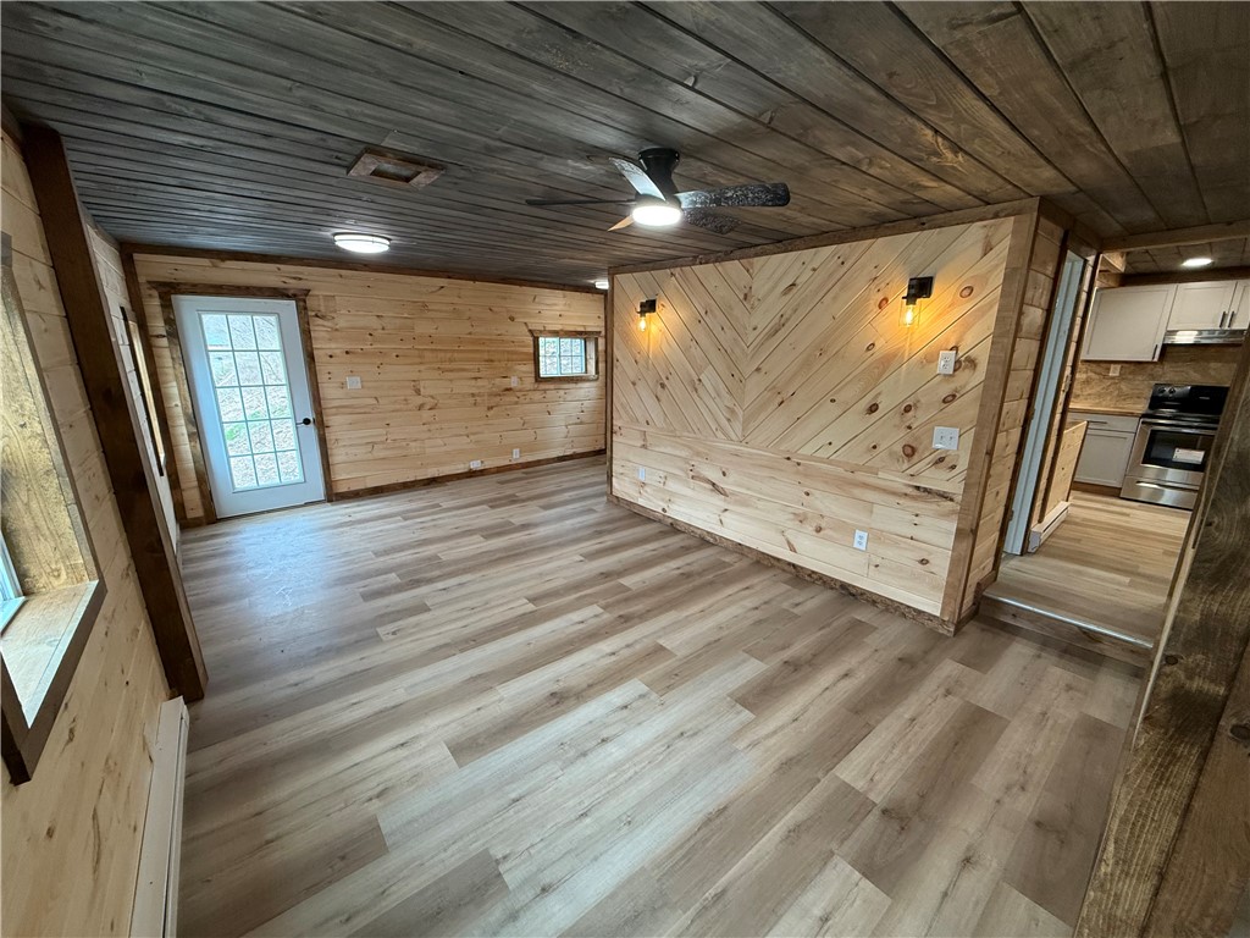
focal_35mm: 14
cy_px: 469
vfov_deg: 85.7
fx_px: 506
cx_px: 625
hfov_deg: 102.1
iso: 250
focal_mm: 2.22
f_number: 2.2
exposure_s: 1/120
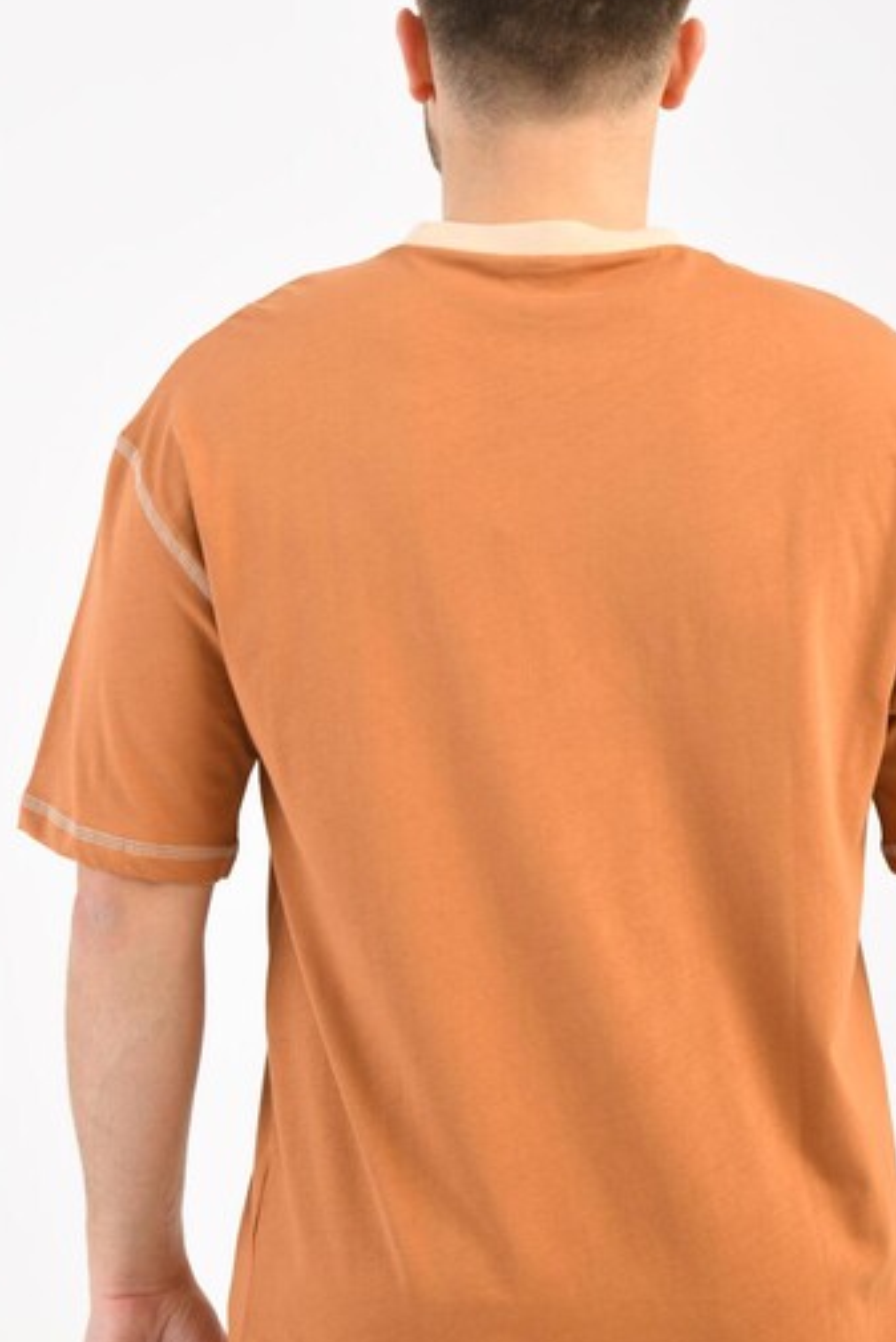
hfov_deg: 14.0
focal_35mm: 98
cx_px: 503
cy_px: 656
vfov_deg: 20.8
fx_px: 3656
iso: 100
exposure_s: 1/160
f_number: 7.1
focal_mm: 66
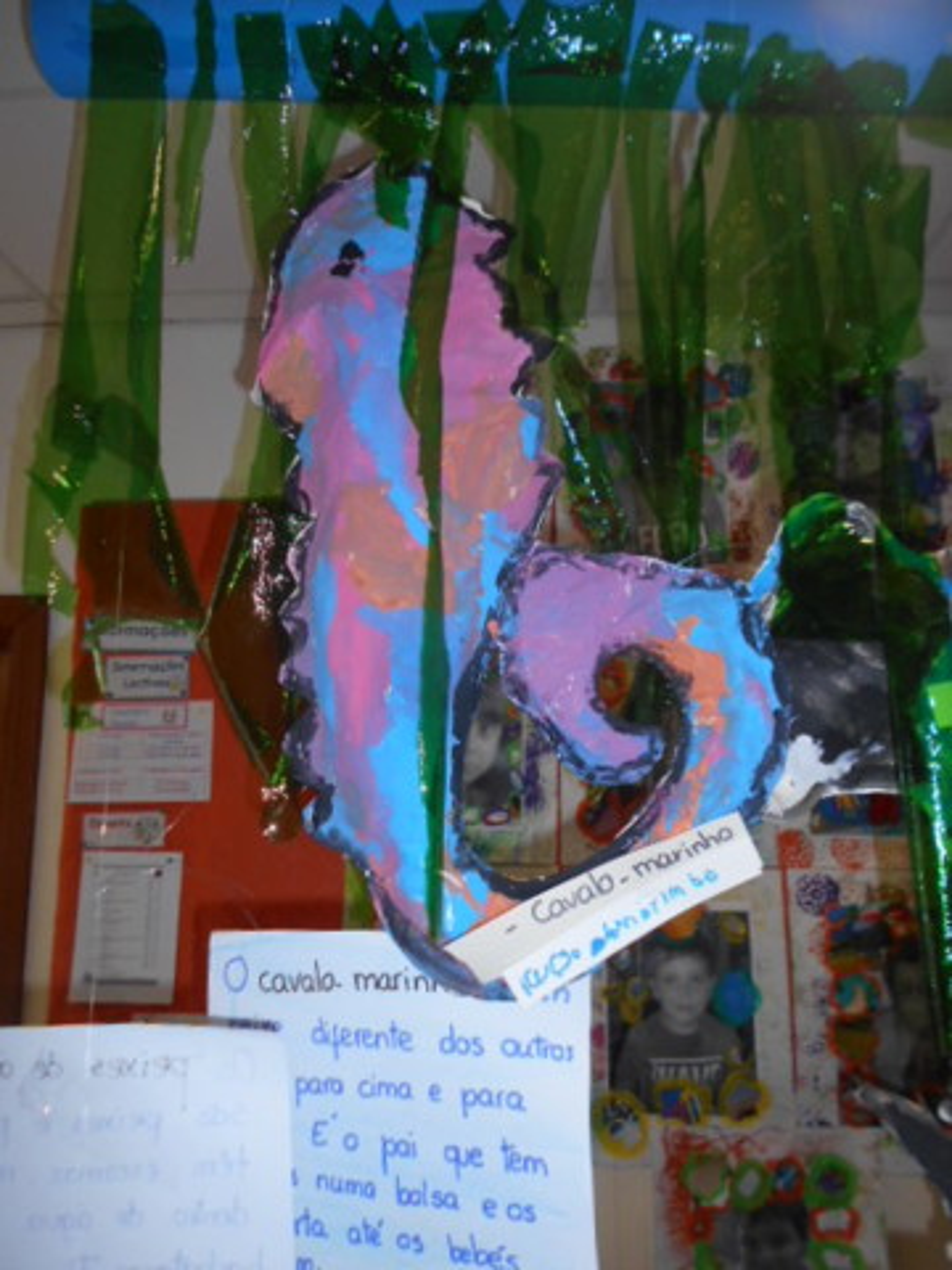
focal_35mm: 26
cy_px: 635
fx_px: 953
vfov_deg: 67.3
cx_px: 476
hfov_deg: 53.1
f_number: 3.2
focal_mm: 4.6
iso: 80
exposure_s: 1/25
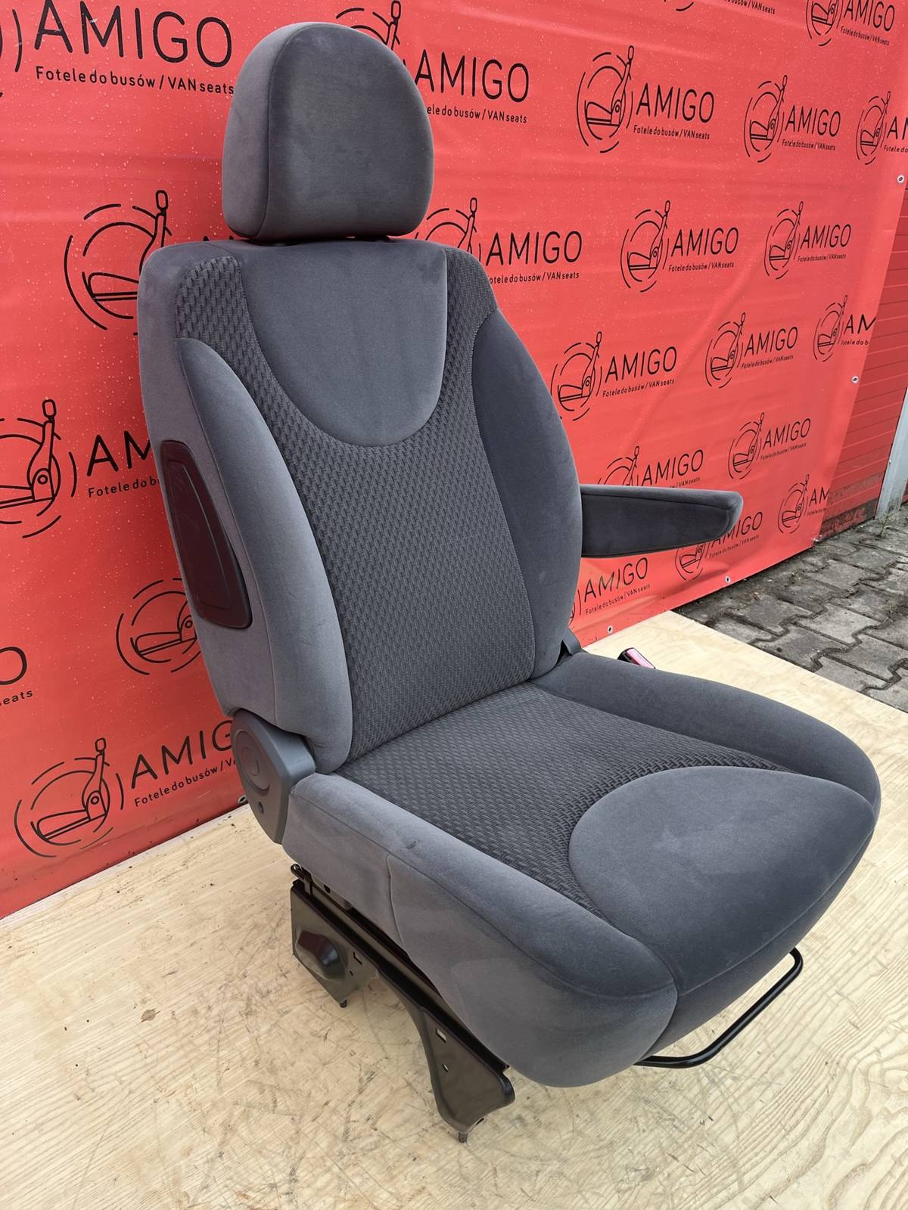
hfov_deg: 53.1
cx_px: 454
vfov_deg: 67.3
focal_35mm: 26
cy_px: 605
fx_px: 909
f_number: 1.6
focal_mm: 5.1
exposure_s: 1/195
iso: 40
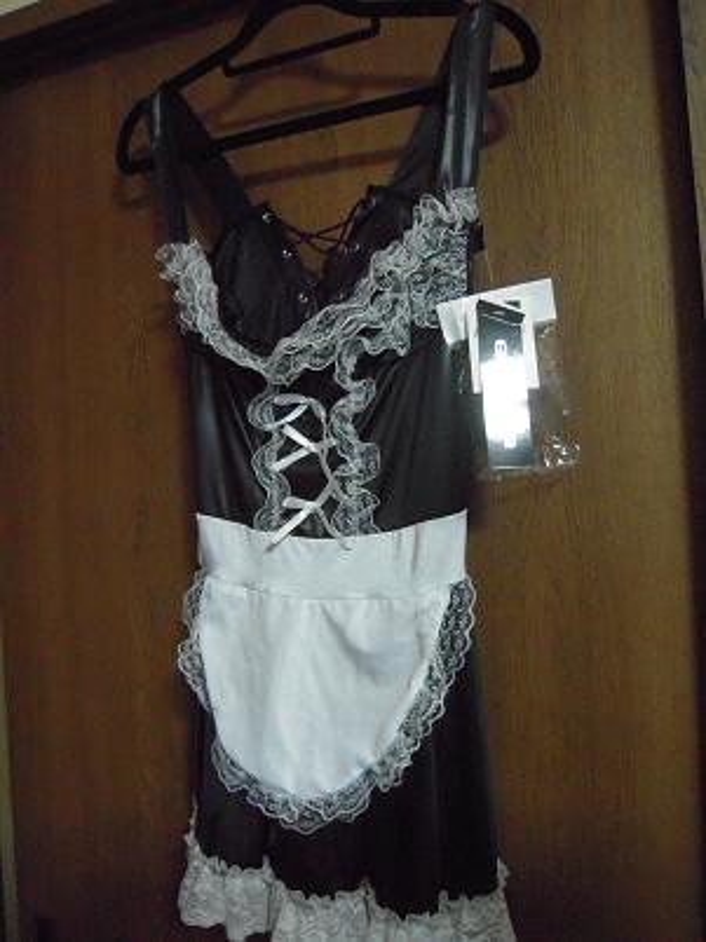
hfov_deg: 49.7
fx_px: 762
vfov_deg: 63.5
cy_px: 471
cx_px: 353
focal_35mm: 28
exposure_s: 1/100
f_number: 2.7
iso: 1600
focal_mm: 5
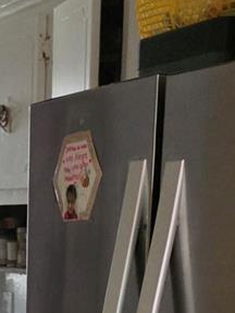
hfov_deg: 14.9
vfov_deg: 18.7
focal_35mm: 96
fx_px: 869
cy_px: 424
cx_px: -50
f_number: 1.7
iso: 1600
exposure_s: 1/120
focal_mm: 6.25
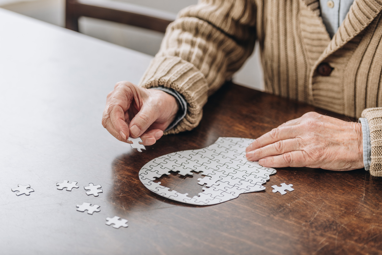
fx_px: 1083
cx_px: 191
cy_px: 128
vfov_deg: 13.4
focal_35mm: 102
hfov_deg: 20.0
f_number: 2.8
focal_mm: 102
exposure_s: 1/200
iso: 100
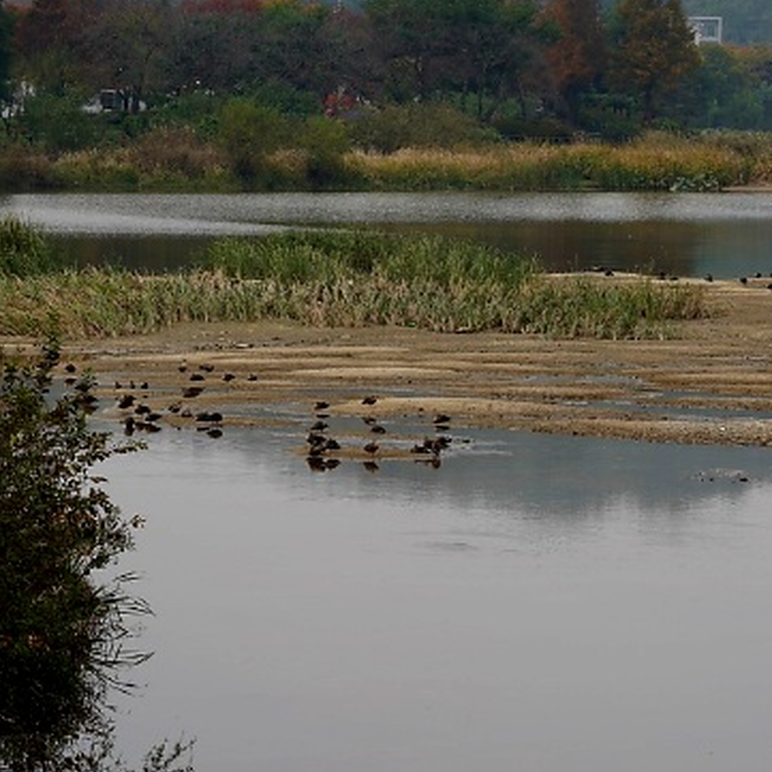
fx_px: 4895
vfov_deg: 9.0
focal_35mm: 194
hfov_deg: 9.0
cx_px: 382
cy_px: 118
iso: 100
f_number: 6.3
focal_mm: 85
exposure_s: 1/161
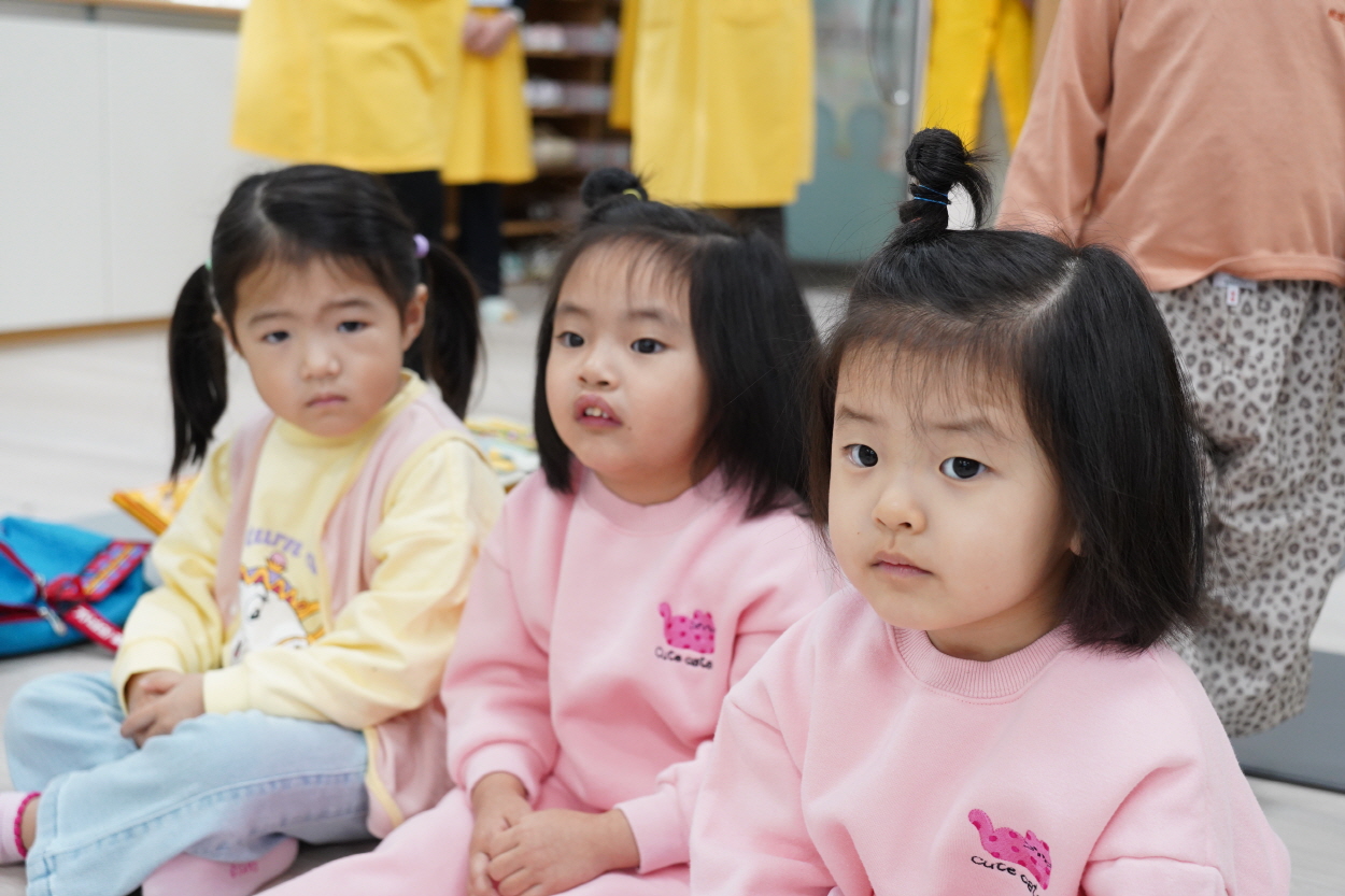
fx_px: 1830
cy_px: 448
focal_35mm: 49
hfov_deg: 40.3
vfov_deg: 27.5
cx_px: 672
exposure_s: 1/80
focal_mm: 49
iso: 2500
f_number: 5.6
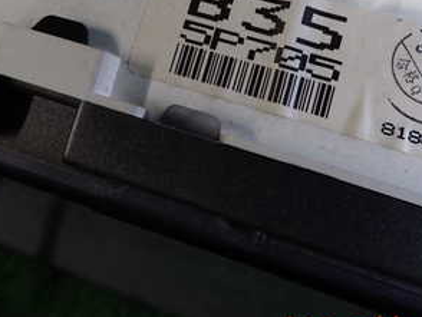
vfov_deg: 27.5
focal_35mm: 51
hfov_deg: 37.4
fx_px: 622
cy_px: 27
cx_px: 181
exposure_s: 1/60
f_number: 2
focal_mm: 4.5
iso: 200
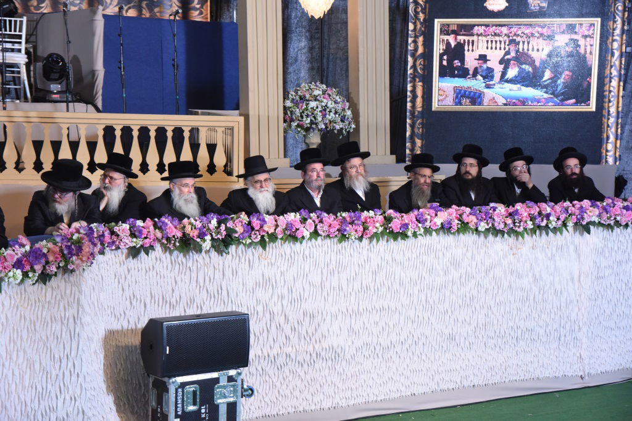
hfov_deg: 27.0
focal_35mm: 75
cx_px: 316
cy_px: 210
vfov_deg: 18.2
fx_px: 1317
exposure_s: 1/200
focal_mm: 75
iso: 2500
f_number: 7.1
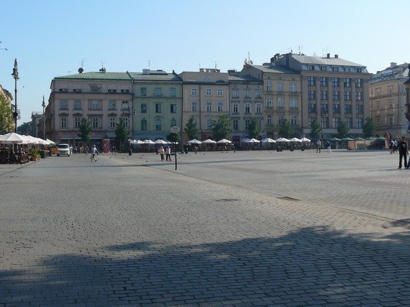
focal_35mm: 48
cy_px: 139
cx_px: 239
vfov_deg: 30.2
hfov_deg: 39.6
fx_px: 568
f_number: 5
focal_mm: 8.7
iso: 100
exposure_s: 1/250
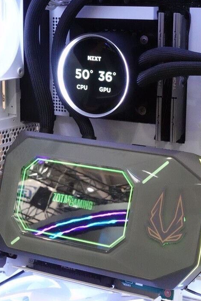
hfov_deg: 15.2
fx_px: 753
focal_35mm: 90
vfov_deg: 22.6
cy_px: 154
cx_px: 108
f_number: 10
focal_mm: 25.7
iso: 6400
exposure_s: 1/80
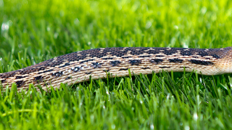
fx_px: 1765
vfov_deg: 4.2
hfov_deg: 7.5
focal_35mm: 287
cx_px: 174
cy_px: 48
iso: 200
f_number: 2.8
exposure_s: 1/1250
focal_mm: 70
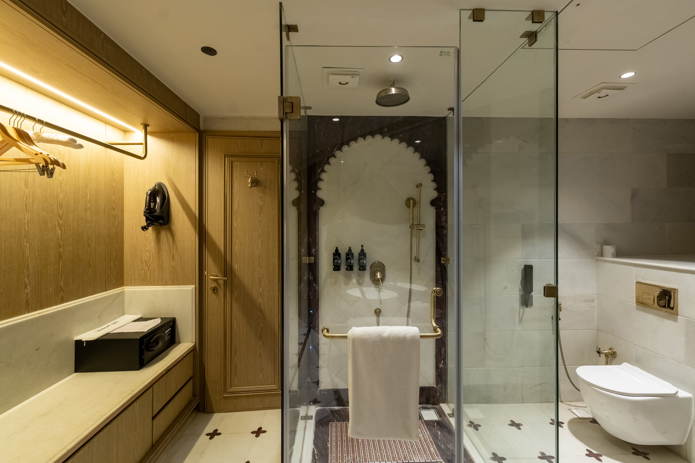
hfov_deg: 100.4
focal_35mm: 15
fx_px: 290
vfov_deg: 77.3
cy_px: 232
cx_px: 348
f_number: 8
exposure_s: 1/125
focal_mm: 10
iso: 800
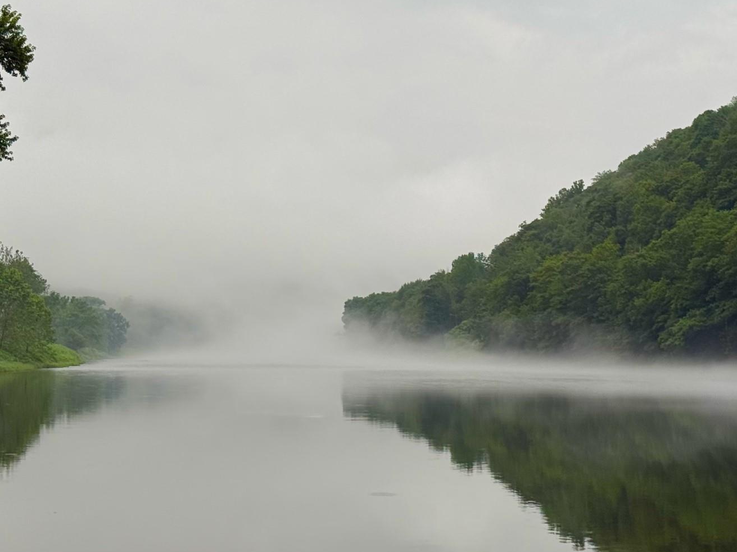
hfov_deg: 26.0
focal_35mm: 75
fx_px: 1596
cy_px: 164
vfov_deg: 19.5
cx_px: 413
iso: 50
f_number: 1.78
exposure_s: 1/137
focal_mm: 6.76
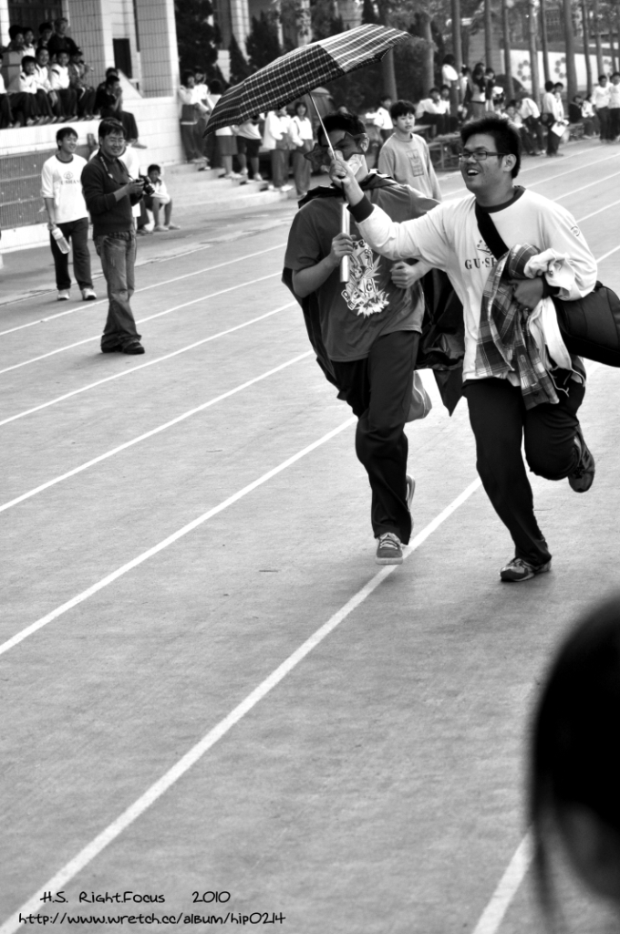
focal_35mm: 105
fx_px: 2720
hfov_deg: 13.0
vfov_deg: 19.5
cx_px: 310
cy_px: 467
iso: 250
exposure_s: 1/1000
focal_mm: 70
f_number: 4.5
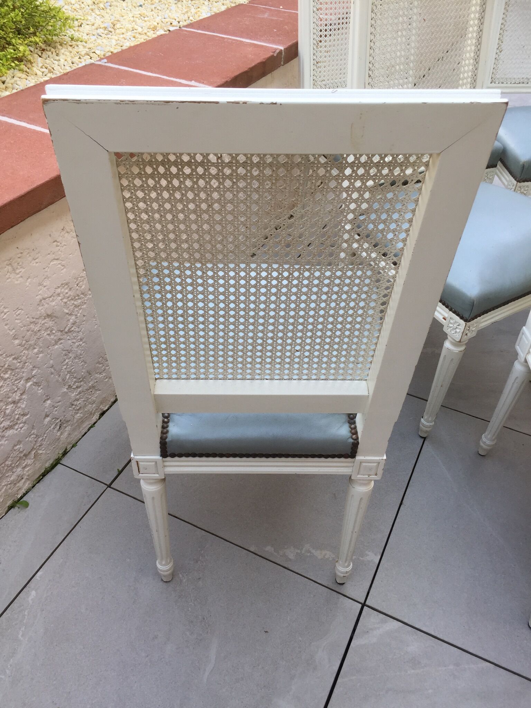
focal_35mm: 29
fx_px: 593
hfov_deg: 48.2
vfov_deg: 61.7
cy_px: 354
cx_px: 266
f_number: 2.2
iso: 32
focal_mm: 4.15
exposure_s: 1/180
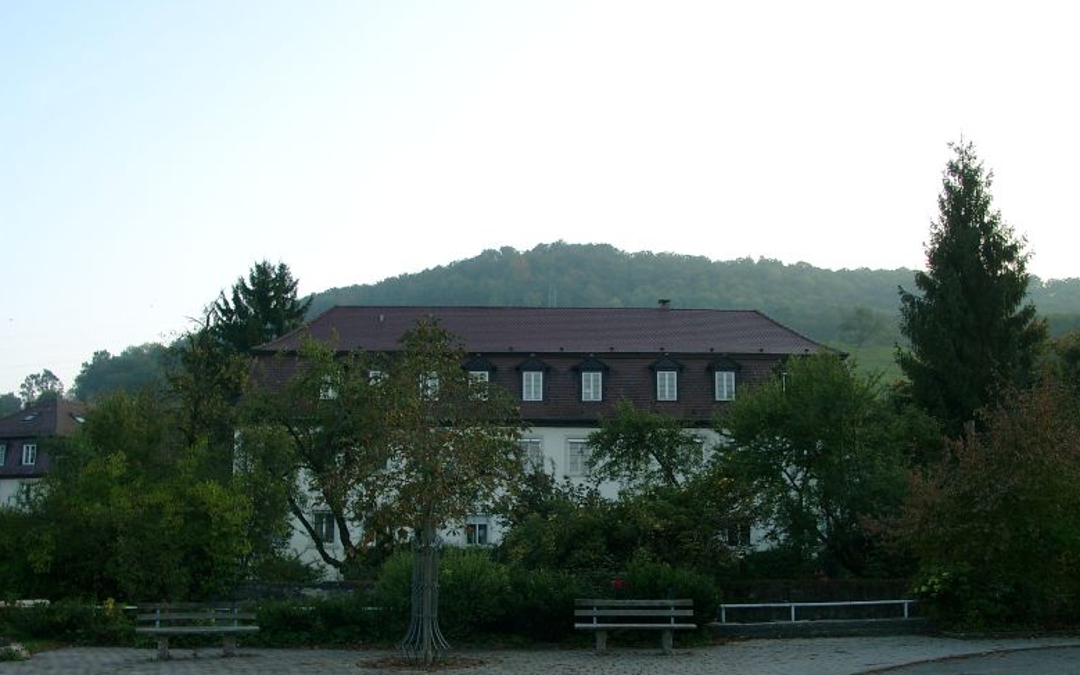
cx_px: 548
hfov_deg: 52.7
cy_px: 380
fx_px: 1089
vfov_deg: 34.4
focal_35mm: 37
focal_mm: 7.13
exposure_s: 1/101
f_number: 4
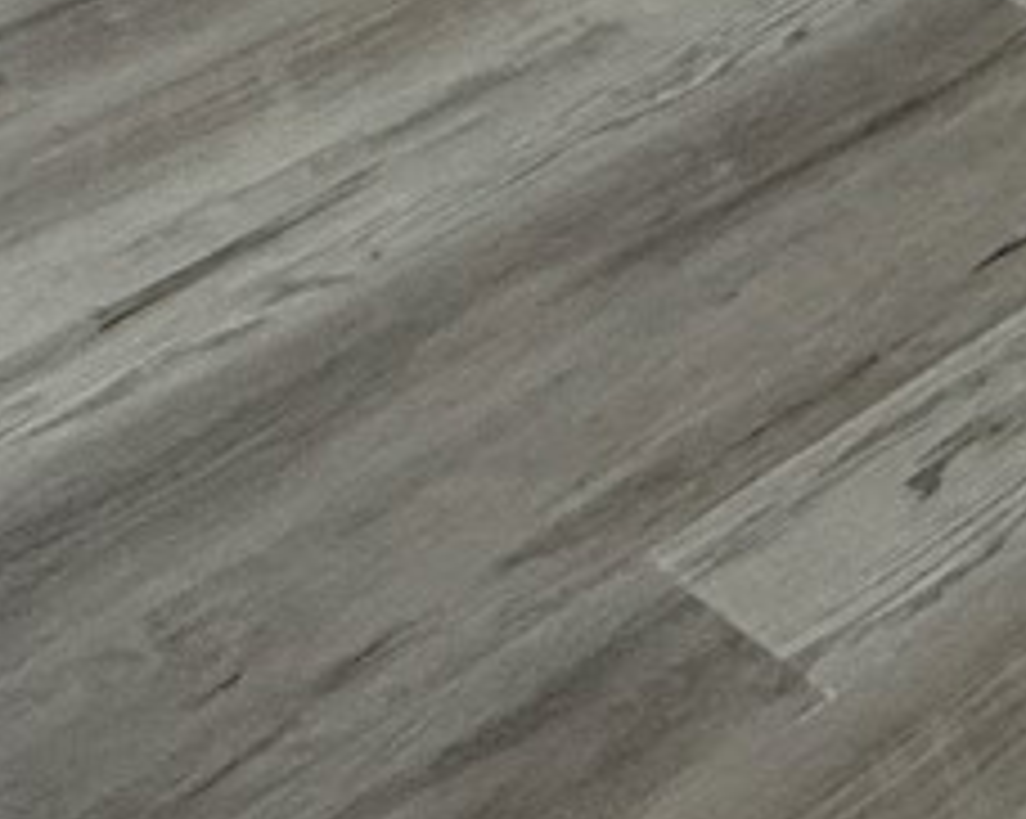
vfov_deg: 11.0
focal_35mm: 96
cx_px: 2840
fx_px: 2913
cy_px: -1575
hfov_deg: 12.4
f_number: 2.2
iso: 125
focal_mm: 2.22
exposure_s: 1/120
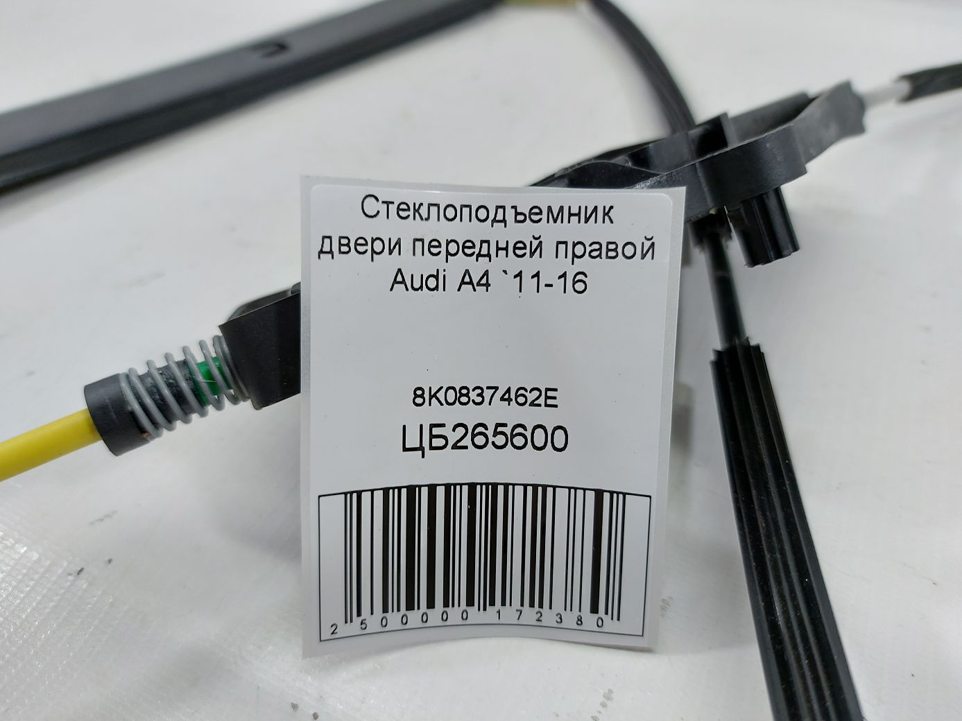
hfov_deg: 71.6
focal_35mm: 24
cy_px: 360
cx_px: 481
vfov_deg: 56.8
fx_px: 667
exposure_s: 1/50
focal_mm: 5.23
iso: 64
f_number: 1.8
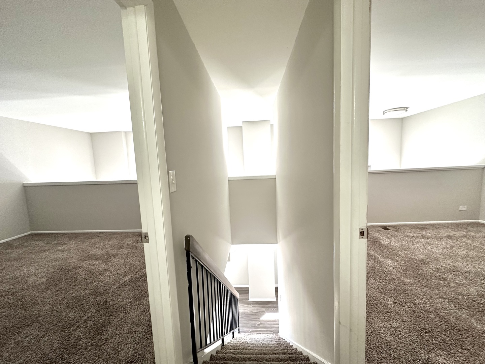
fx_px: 196
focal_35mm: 14
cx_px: 242
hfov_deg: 102.1
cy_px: 182
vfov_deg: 85.7
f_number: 2.2
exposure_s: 1/120
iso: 320
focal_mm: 2.22
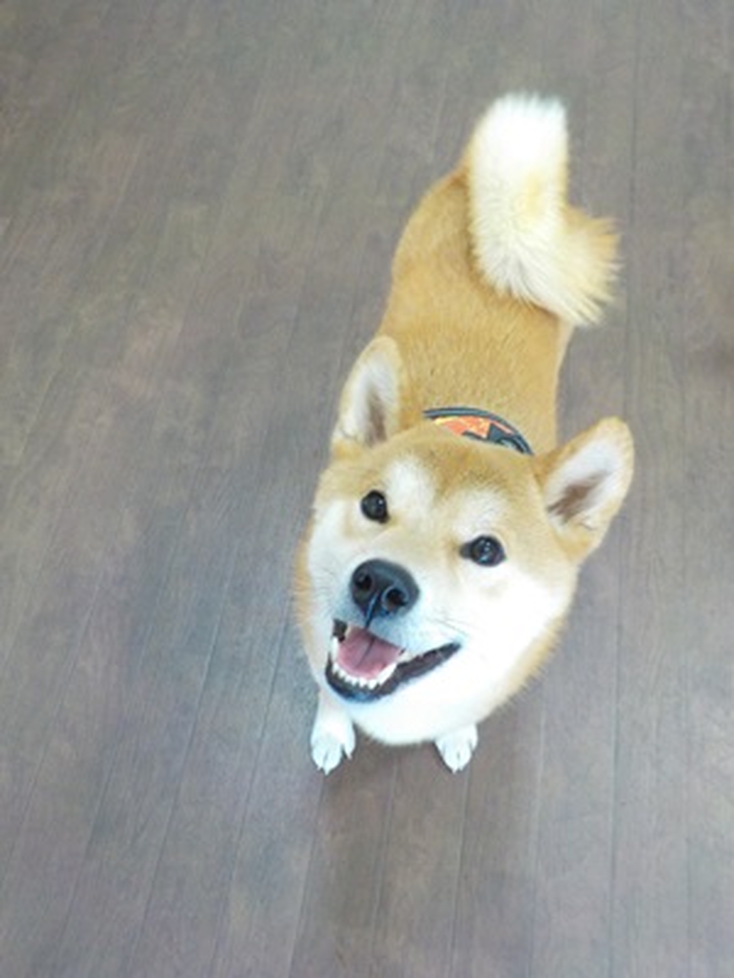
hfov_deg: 46.8
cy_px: 489
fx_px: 848
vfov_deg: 60.0
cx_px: 367
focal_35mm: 30
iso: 400
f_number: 3.3
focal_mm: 4.1
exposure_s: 1/30
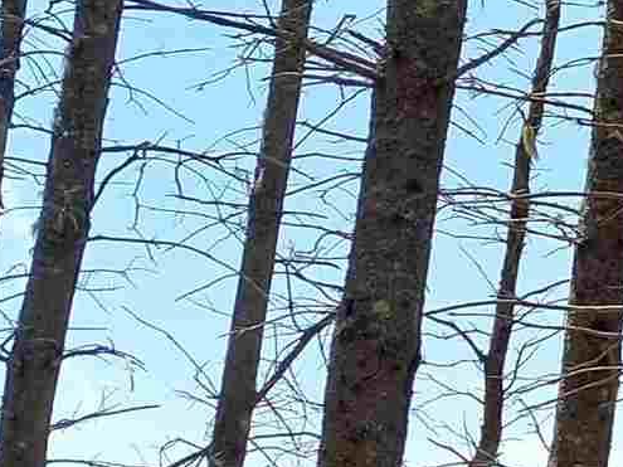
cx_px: 1484
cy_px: 159
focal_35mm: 149
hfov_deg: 11.2
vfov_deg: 9.9
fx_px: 2681
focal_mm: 5.23
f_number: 1.8
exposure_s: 1/637
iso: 25
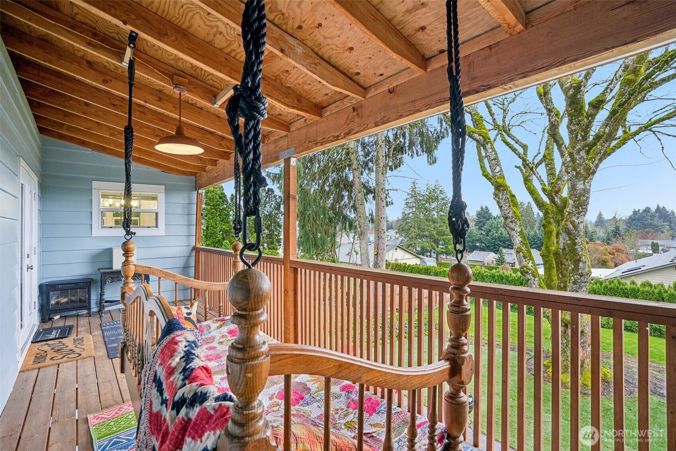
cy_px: 226
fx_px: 300
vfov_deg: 73.7
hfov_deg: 96.7
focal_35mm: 16
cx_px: 338
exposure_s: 1/20
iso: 400
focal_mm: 16
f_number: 8
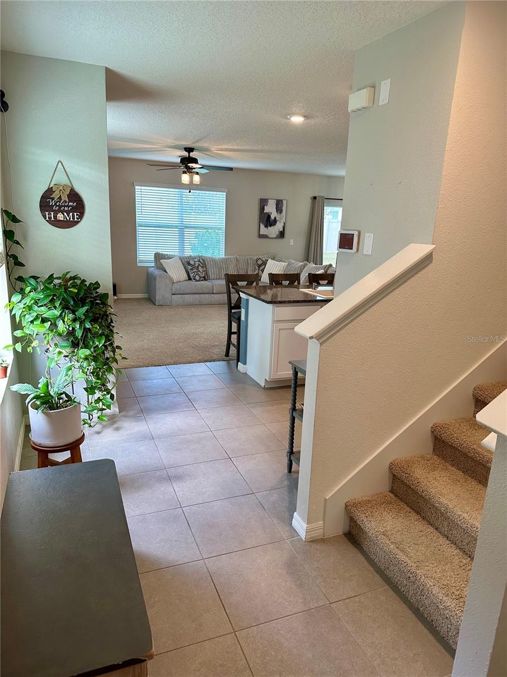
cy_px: 338
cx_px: 254
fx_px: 469
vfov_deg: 71.6
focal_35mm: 24
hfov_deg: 56.8
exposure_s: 1/120
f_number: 1.78
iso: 160
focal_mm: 6.86
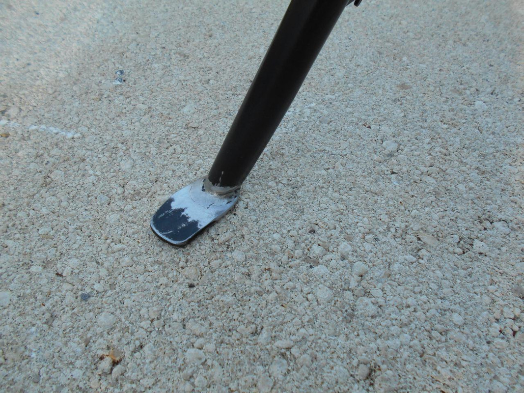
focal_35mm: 26
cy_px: 196
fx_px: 394
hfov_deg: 67.3
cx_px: 262
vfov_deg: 53.1
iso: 160
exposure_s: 1/250
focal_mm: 4.6
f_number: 3.2
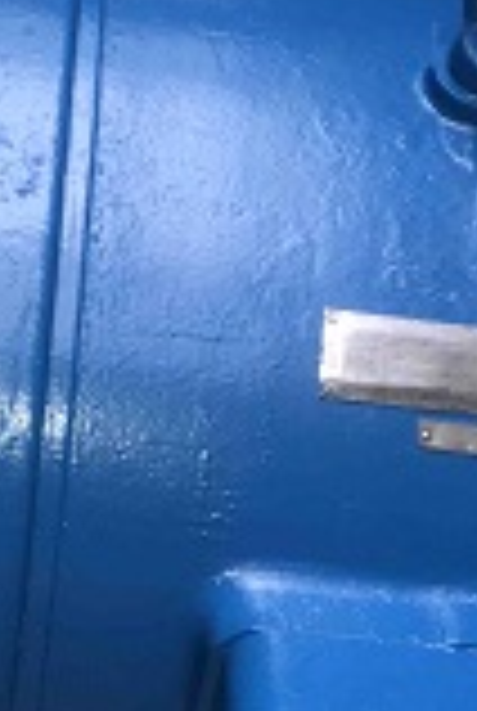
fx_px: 1820
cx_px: 304
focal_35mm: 92
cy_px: 666
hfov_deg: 14.9
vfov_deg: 21.5
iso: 40
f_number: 1.8
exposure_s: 1/15
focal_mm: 4
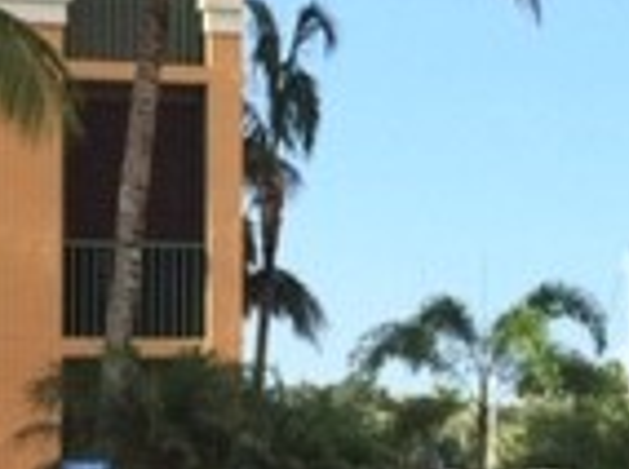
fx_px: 2376
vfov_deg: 11.3
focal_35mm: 131
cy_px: 332
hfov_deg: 15.1
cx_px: 346
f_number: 2.2
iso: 32
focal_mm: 4.15
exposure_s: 1/1364
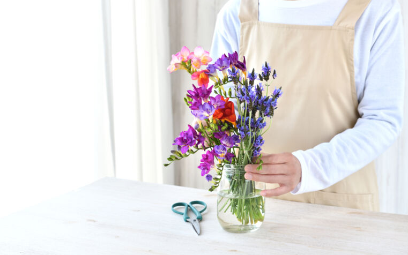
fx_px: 801
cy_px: 122
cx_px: 205
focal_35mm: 72
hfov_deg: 28.6
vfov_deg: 18.1
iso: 640
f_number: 8
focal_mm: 70
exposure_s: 1/60
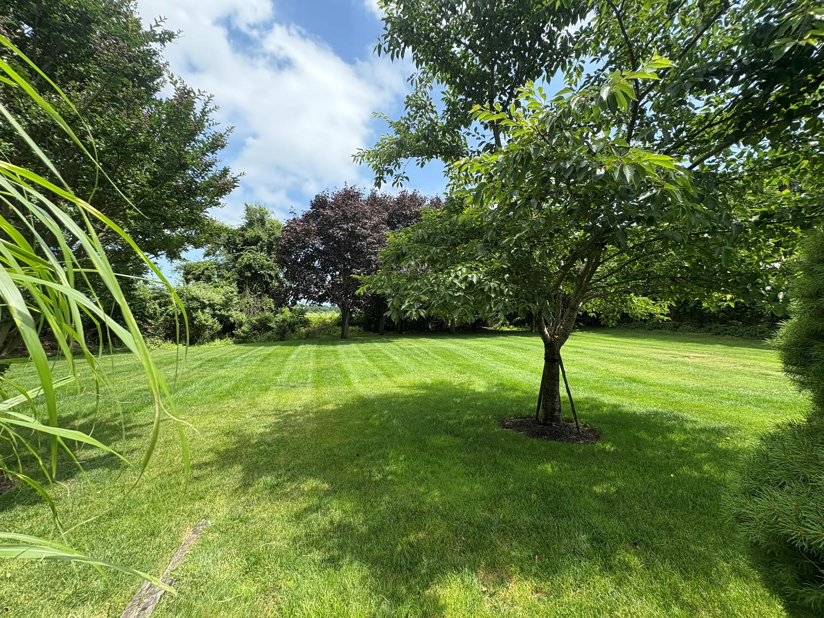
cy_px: 309
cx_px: 412
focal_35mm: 14
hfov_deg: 102.1
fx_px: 333
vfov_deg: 85.7
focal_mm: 2.22
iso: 64
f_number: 2.2
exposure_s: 1/664
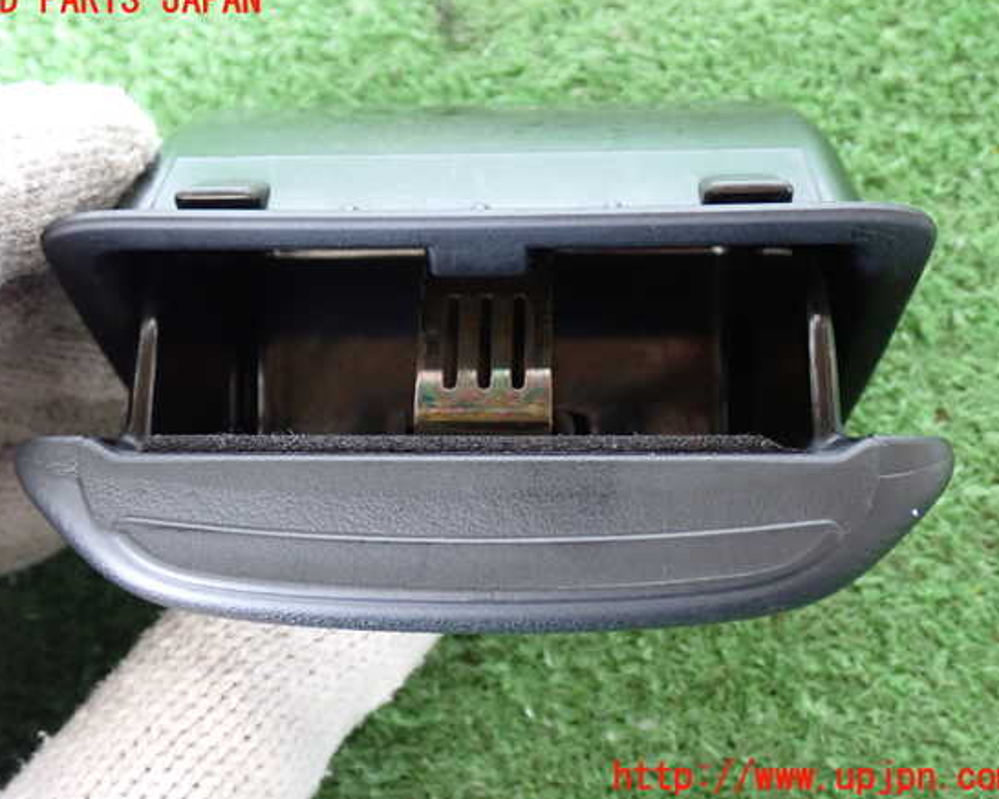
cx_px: 478
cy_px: 389
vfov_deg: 34.2
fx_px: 1301
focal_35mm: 44
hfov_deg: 42.0
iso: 800
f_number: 2.8
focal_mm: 7.31
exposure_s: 1/15
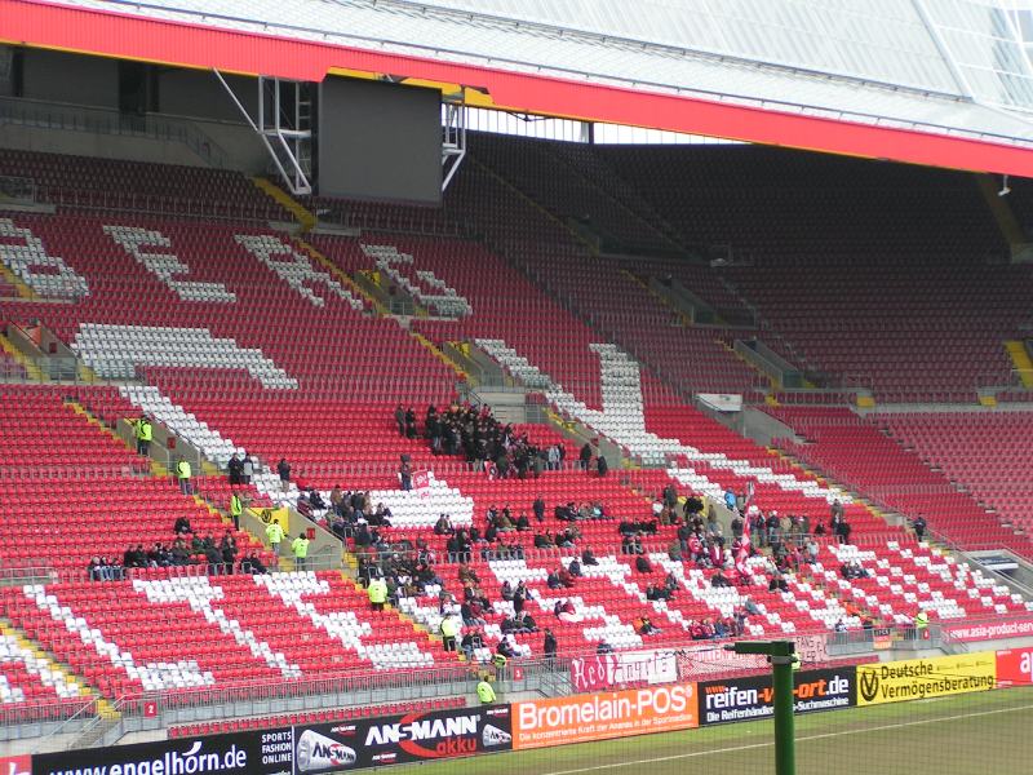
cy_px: 388
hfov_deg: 20.7
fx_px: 2835
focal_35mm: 95
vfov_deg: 15.6
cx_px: 516
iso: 50
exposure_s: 1/100
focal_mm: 14.5
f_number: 3.5
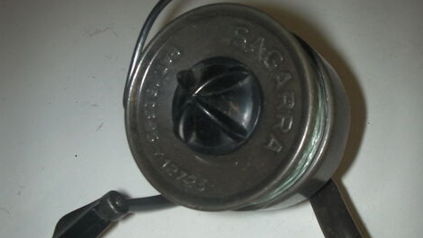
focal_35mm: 42
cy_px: 121
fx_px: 471
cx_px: 209
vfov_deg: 28.3
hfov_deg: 48.4
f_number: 5.6
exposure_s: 1/30
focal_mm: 6.3
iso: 200
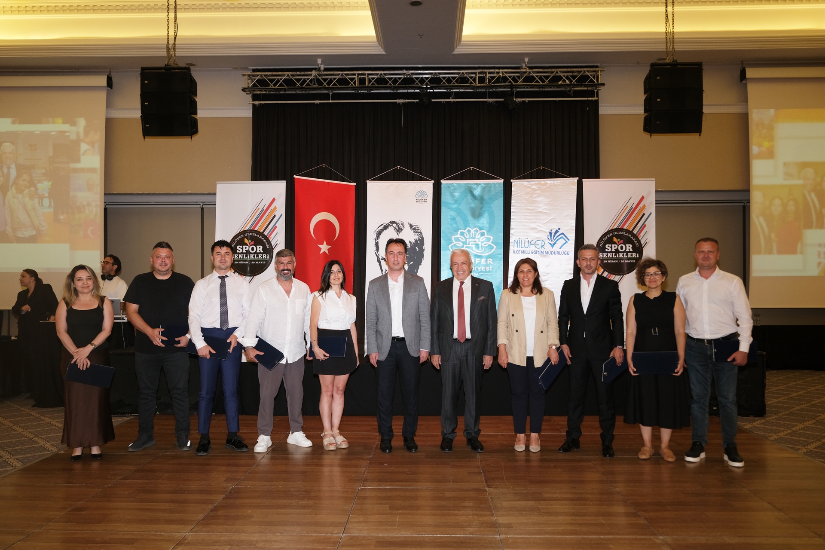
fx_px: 642
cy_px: 275
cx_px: 412
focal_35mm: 28
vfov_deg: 46.4
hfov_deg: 65.5
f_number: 3.2
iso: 640
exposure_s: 1/100
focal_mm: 18.7
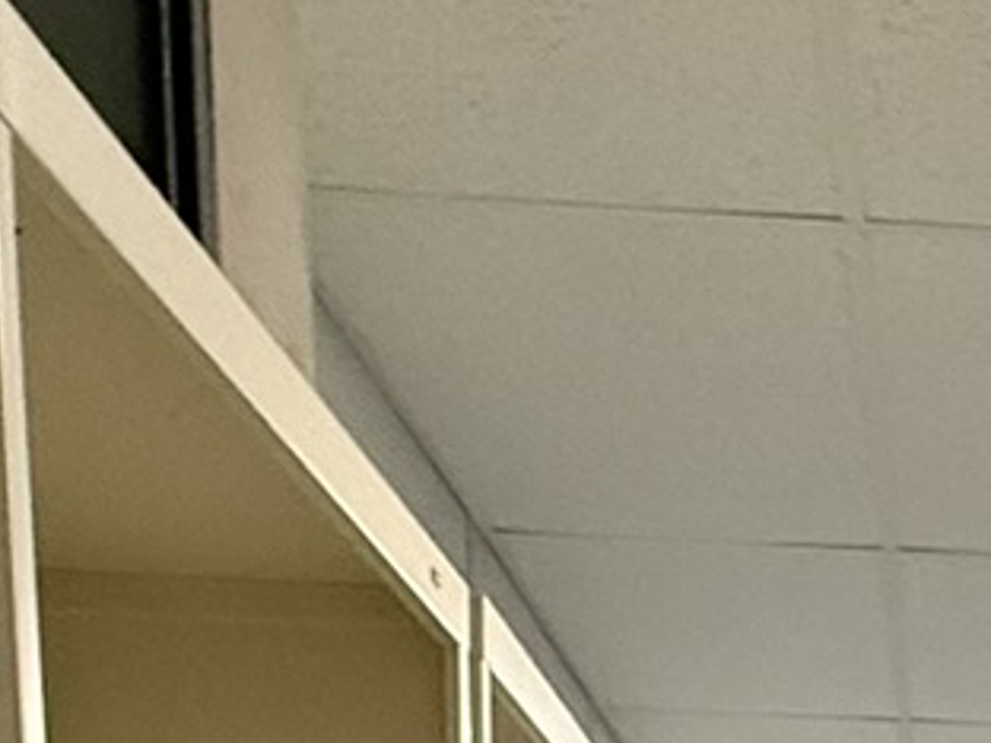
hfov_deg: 20.1
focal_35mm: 92
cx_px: 1169
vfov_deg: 13.0
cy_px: 1664
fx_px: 2634
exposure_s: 1/120
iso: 640
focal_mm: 2.22
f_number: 2.2
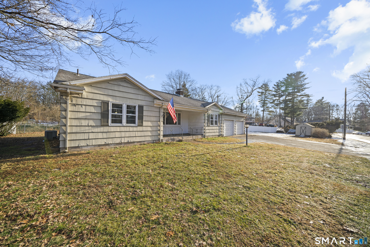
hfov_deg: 112.6
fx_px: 123
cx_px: 185
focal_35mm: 12
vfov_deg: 90.0
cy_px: 124
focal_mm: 12
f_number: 7.1
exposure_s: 1/200
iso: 320
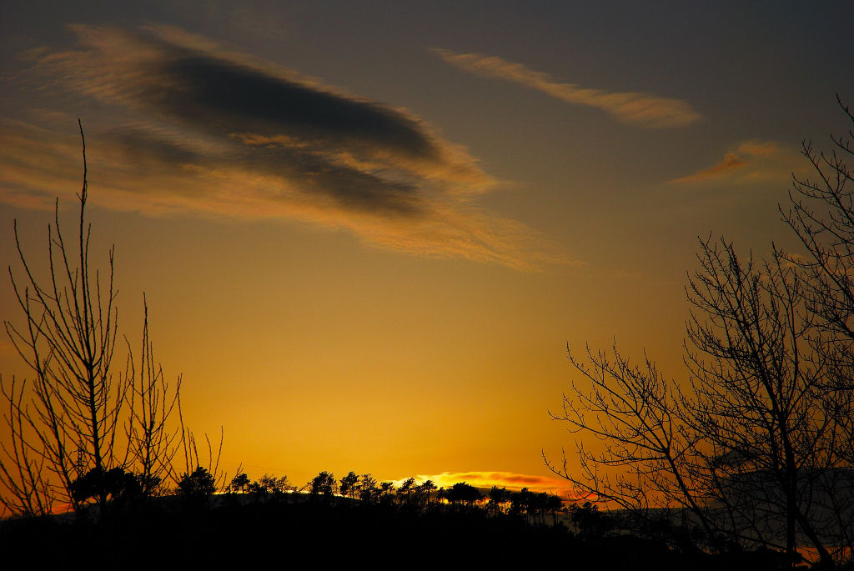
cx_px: 427
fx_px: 2493
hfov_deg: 19.4
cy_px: 286
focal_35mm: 105
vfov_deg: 13.1
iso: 100
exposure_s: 1/1600
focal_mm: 70
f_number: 10
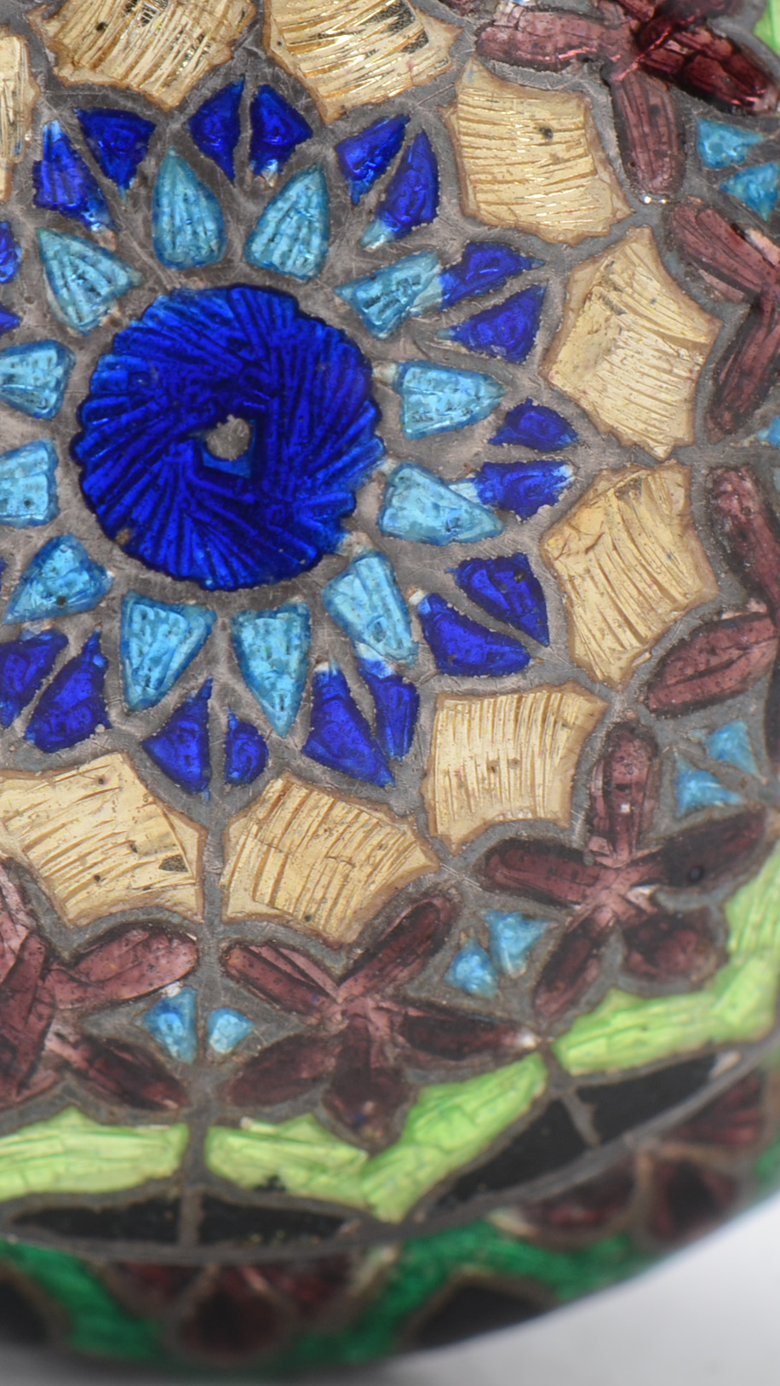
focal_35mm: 202
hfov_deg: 6.0
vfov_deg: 10.7
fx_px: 7418
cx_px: 668
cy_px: 694
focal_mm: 85
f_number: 16
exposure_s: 1/125
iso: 200
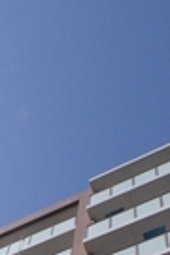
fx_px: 404
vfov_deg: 21.8
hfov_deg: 23.5
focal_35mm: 57
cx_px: 37
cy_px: 461
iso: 1600
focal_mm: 8
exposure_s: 1/1000
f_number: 16
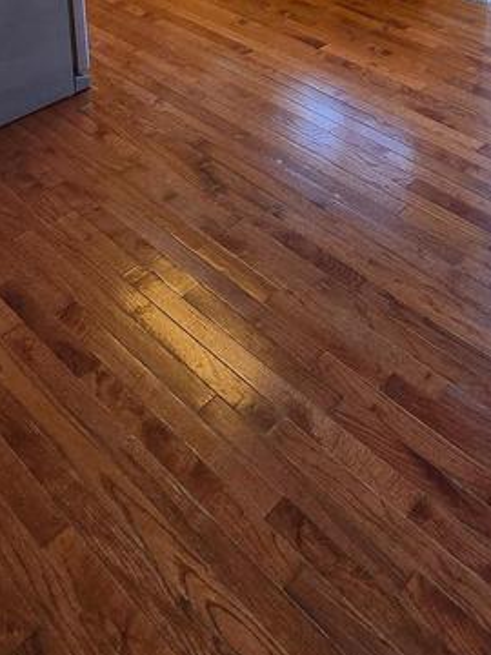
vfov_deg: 37.0
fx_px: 738
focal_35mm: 39
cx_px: 326
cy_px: -126
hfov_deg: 36.5
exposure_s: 1/120
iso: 80
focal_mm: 2.2
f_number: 2.2
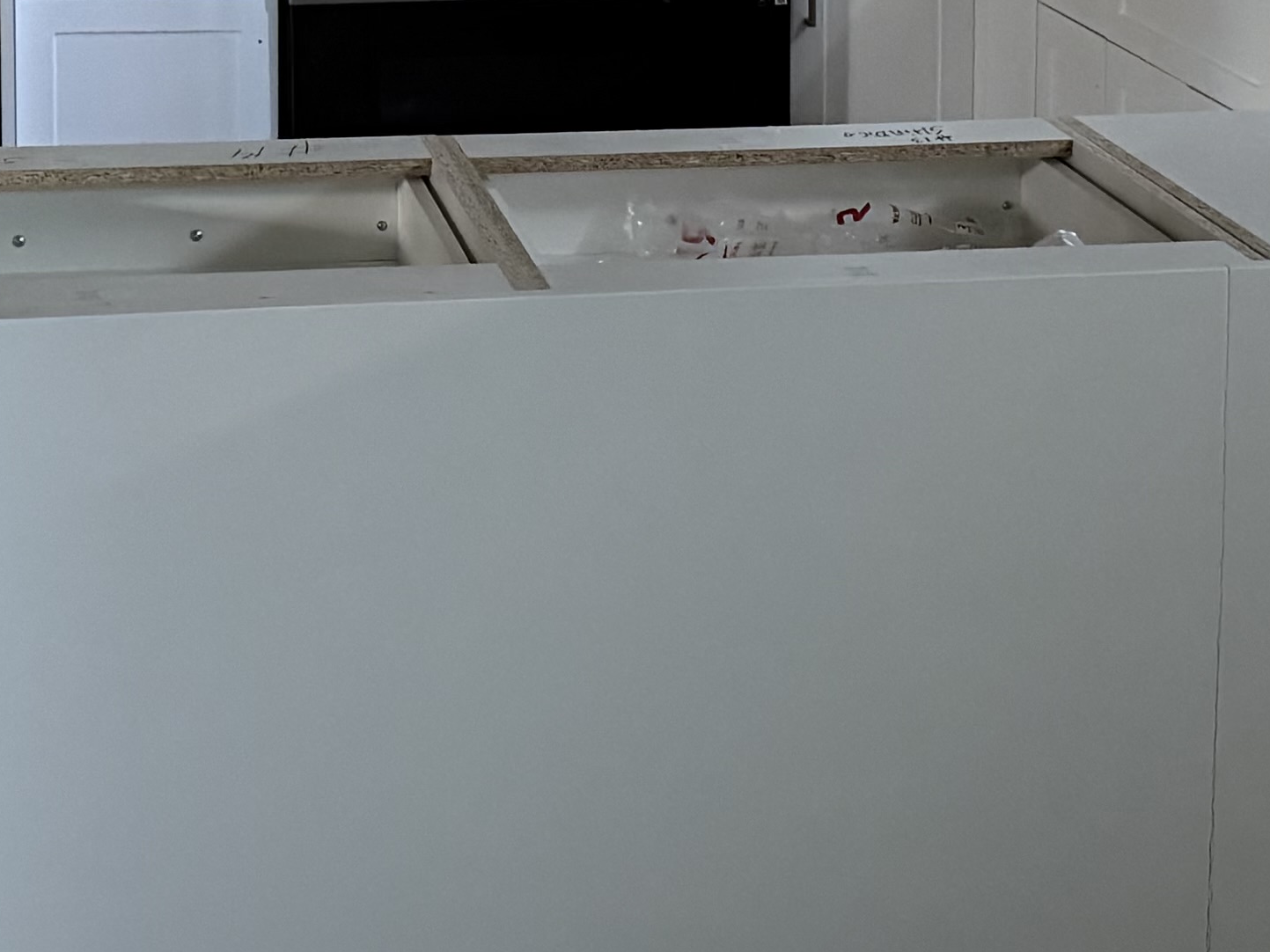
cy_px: 22
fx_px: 3485
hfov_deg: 20.6
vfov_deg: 15.3
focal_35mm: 95
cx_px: 712
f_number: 1.78
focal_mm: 6.76
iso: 1000
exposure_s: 1/30
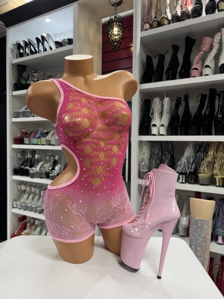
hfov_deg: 53.1
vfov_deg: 67.3
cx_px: 112
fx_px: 224
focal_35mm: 26
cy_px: 150
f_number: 1.5
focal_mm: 5.7
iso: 100
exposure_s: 1/60
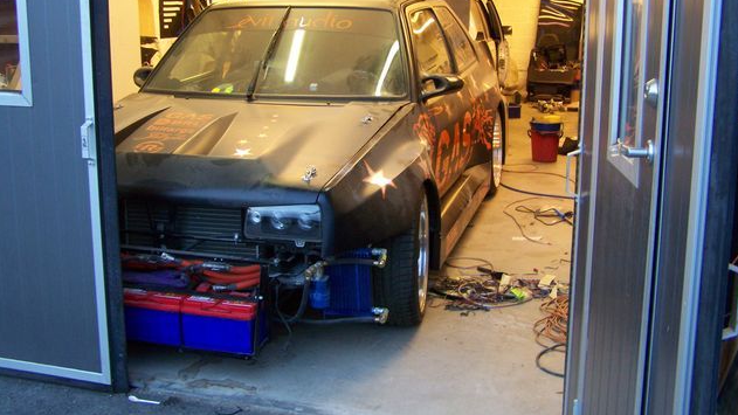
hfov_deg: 48.4
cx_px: 372
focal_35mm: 42
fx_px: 822
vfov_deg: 28.2
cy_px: 154
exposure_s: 1/15
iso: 160
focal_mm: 6.3
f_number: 2.8
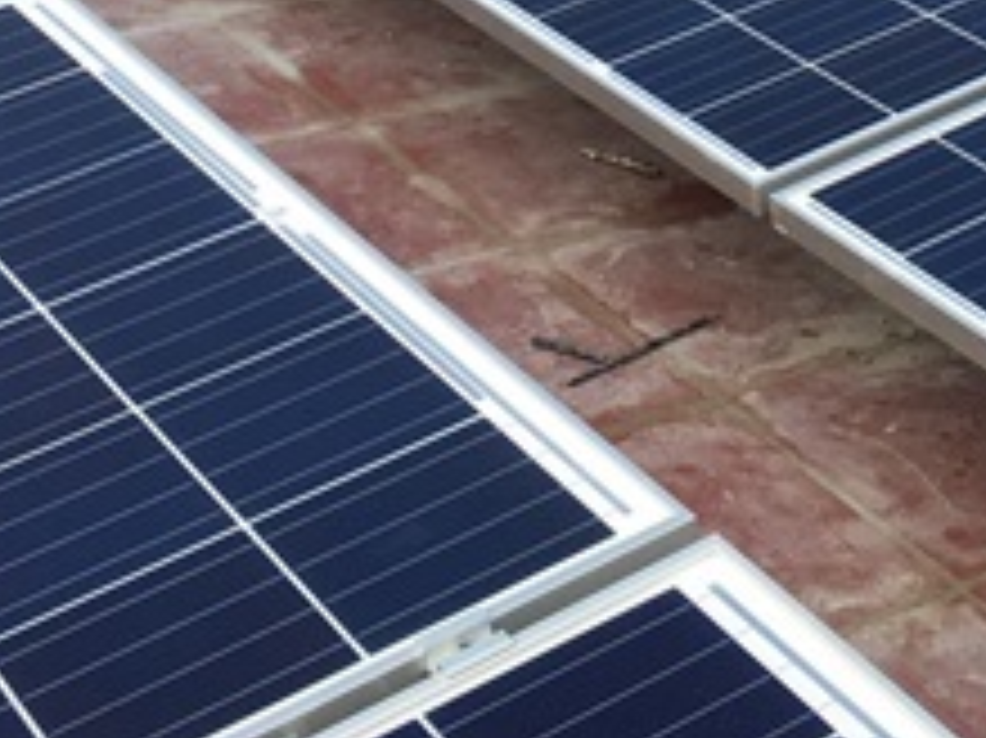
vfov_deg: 12.9
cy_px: -490
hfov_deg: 18.4
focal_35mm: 106
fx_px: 3018
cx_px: 801
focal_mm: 4.15
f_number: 2.2
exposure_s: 1/938
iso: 25
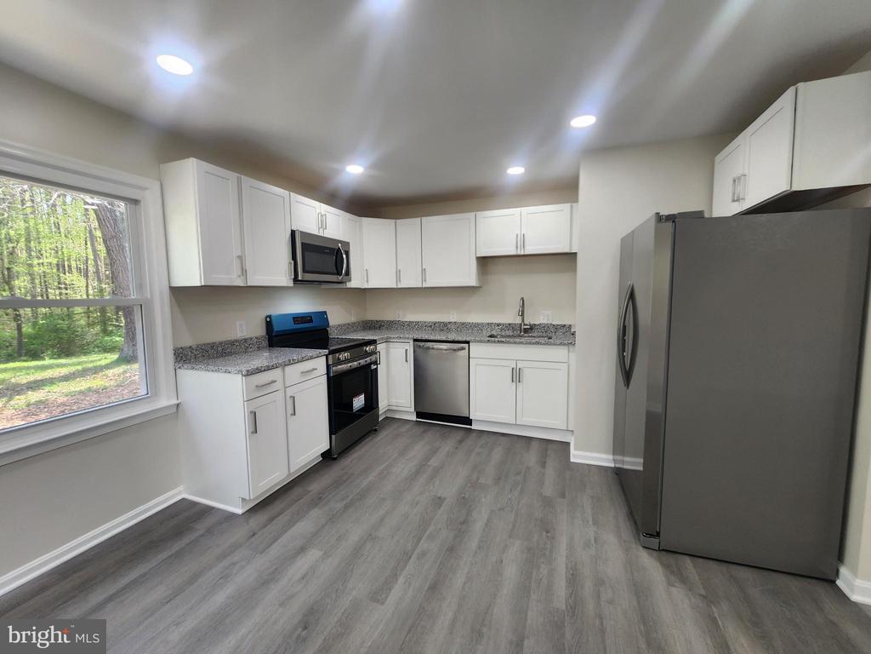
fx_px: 327
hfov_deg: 106.2
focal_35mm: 13
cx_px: 436
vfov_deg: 89.9
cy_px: 327
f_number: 2.2
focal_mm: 2.2
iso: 80
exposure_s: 1/60
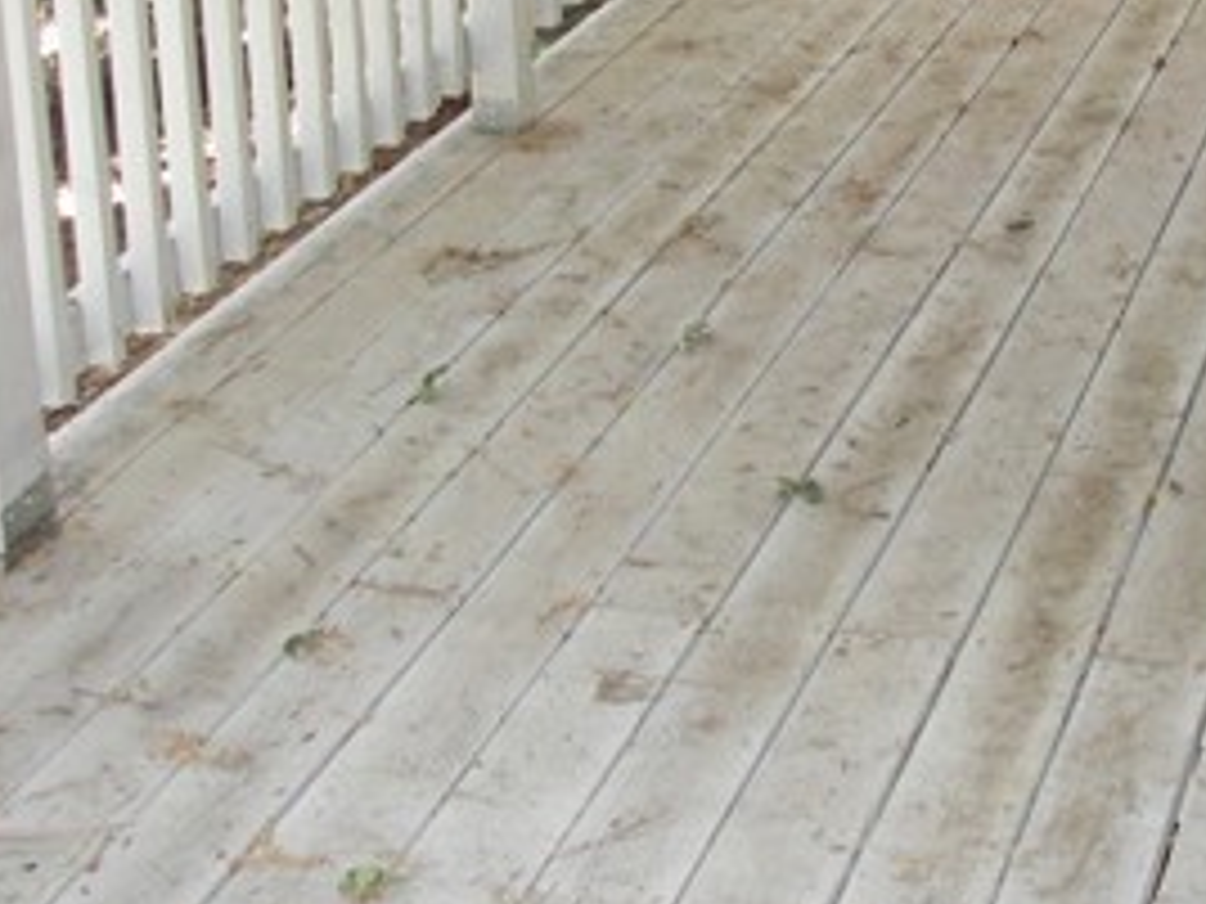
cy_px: 351
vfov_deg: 17.1
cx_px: 752
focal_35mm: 86
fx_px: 2996
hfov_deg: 22.7
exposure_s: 1/30
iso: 80
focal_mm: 6
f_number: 2.8
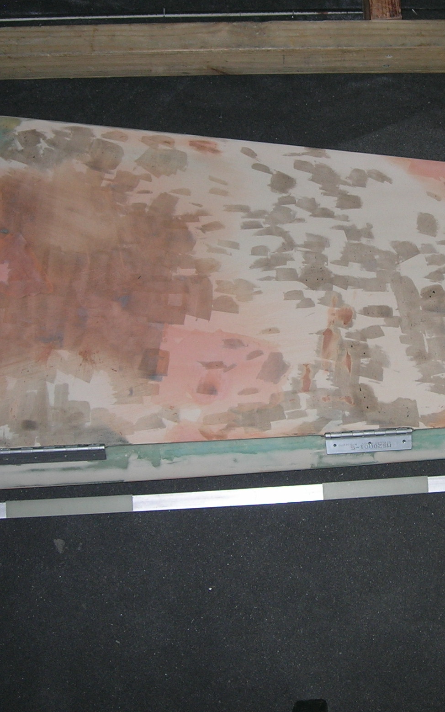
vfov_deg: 30.6
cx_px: 380
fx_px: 1300
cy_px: 292
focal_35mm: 67
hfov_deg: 19.2
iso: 64
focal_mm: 7.8
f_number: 2.8
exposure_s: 1/60.1
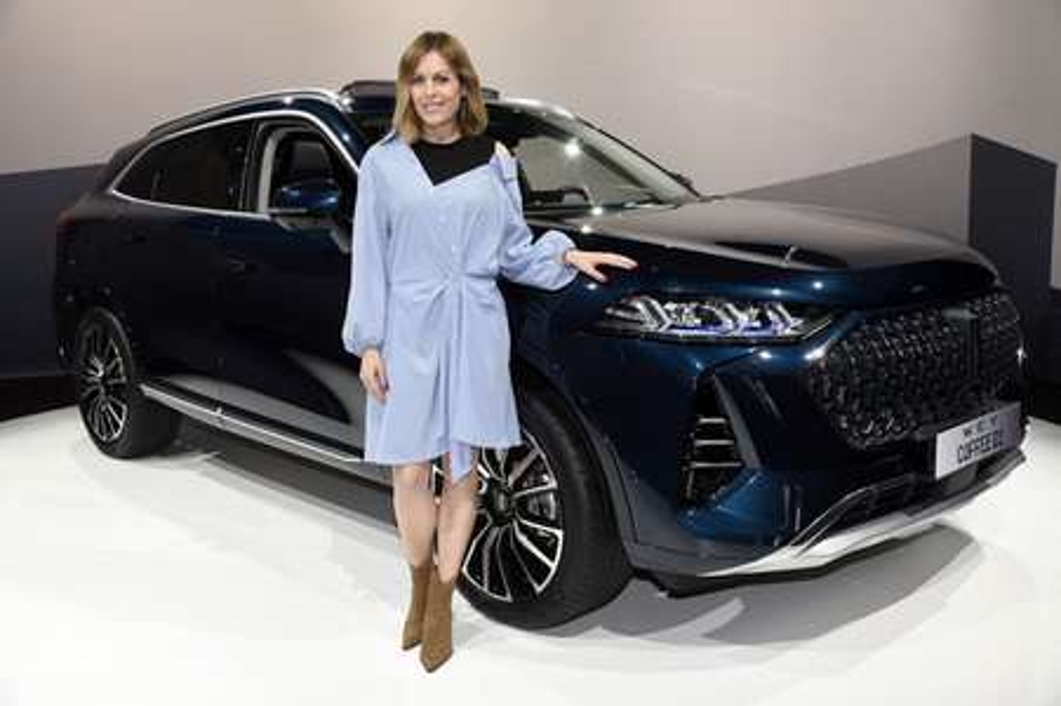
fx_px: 1031
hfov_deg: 54.5
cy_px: 353
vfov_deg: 37.8
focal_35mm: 35
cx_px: 530
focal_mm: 35
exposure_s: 1/100
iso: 640
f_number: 6.3
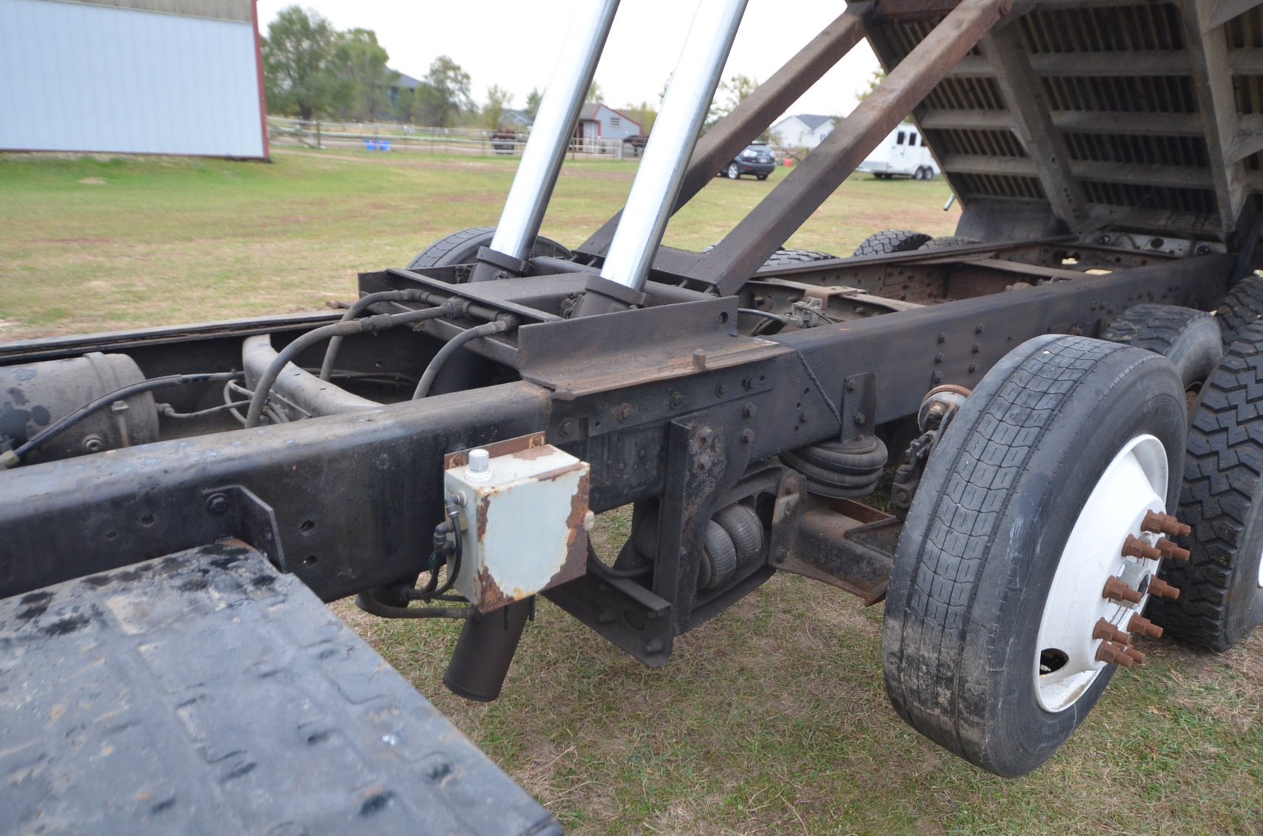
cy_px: 418
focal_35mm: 24
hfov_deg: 73.9
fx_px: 840
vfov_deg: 52.9
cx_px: 632
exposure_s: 1/125
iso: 800
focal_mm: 16
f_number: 4
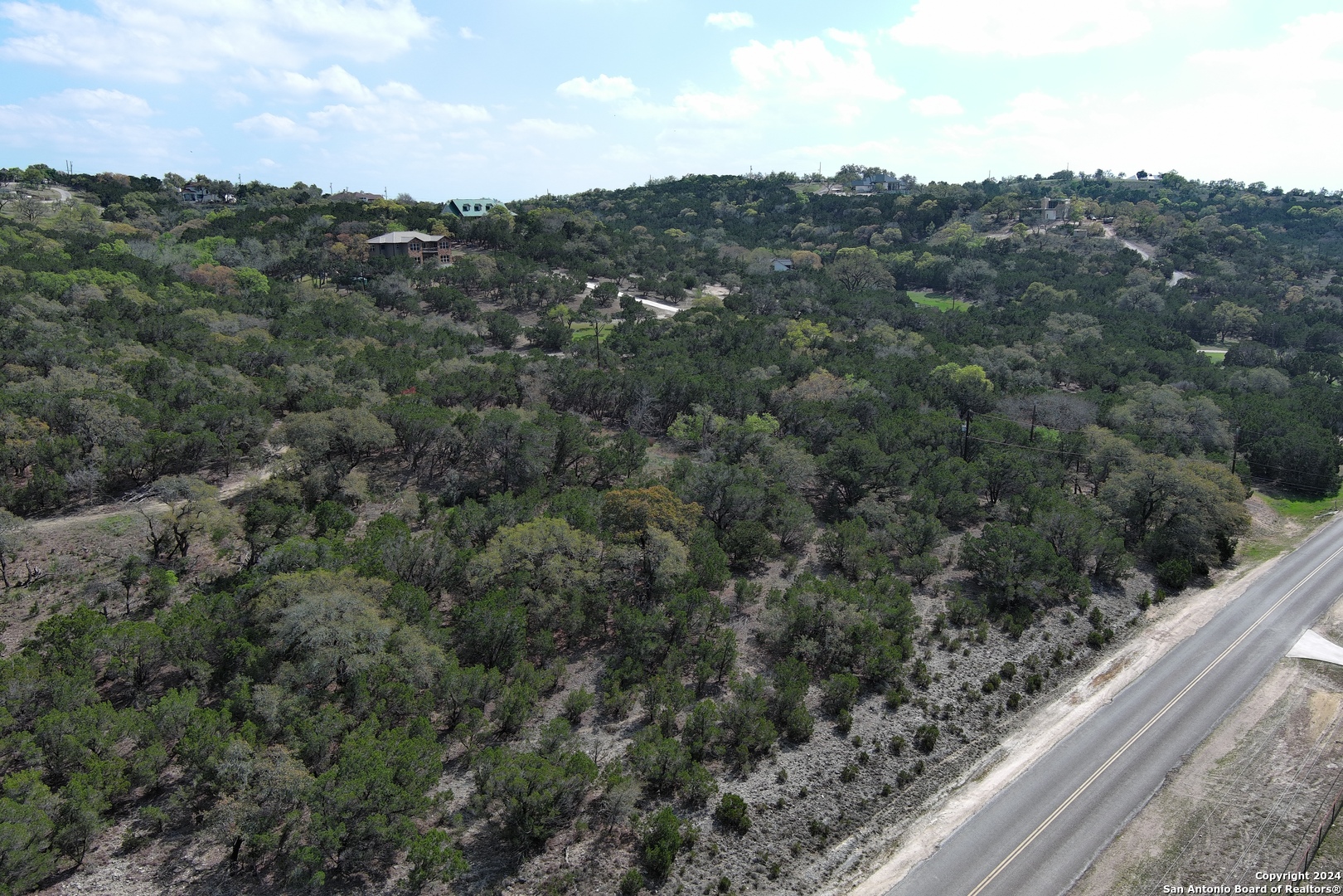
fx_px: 1082
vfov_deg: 45.0
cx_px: 672
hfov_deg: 63.7
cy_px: 448
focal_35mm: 29
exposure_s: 1/1377
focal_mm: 10.57
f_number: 2.8
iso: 100
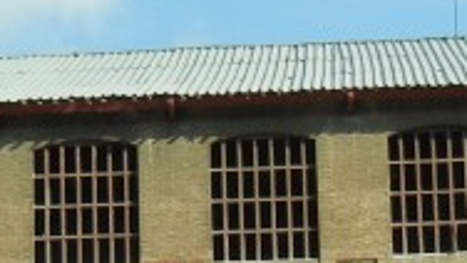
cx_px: 229
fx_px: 2205
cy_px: 323
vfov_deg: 6.8
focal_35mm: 178
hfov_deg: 12.1
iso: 160
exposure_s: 1/729
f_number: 3.5
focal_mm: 5.4
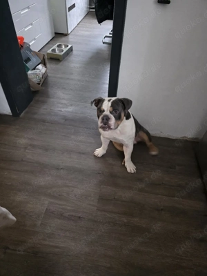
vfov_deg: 73.9
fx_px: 183
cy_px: 138
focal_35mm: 23
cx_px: 104
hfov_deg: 58.9
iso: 1600
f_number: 1.7
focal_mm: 6.3
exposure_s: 1/20
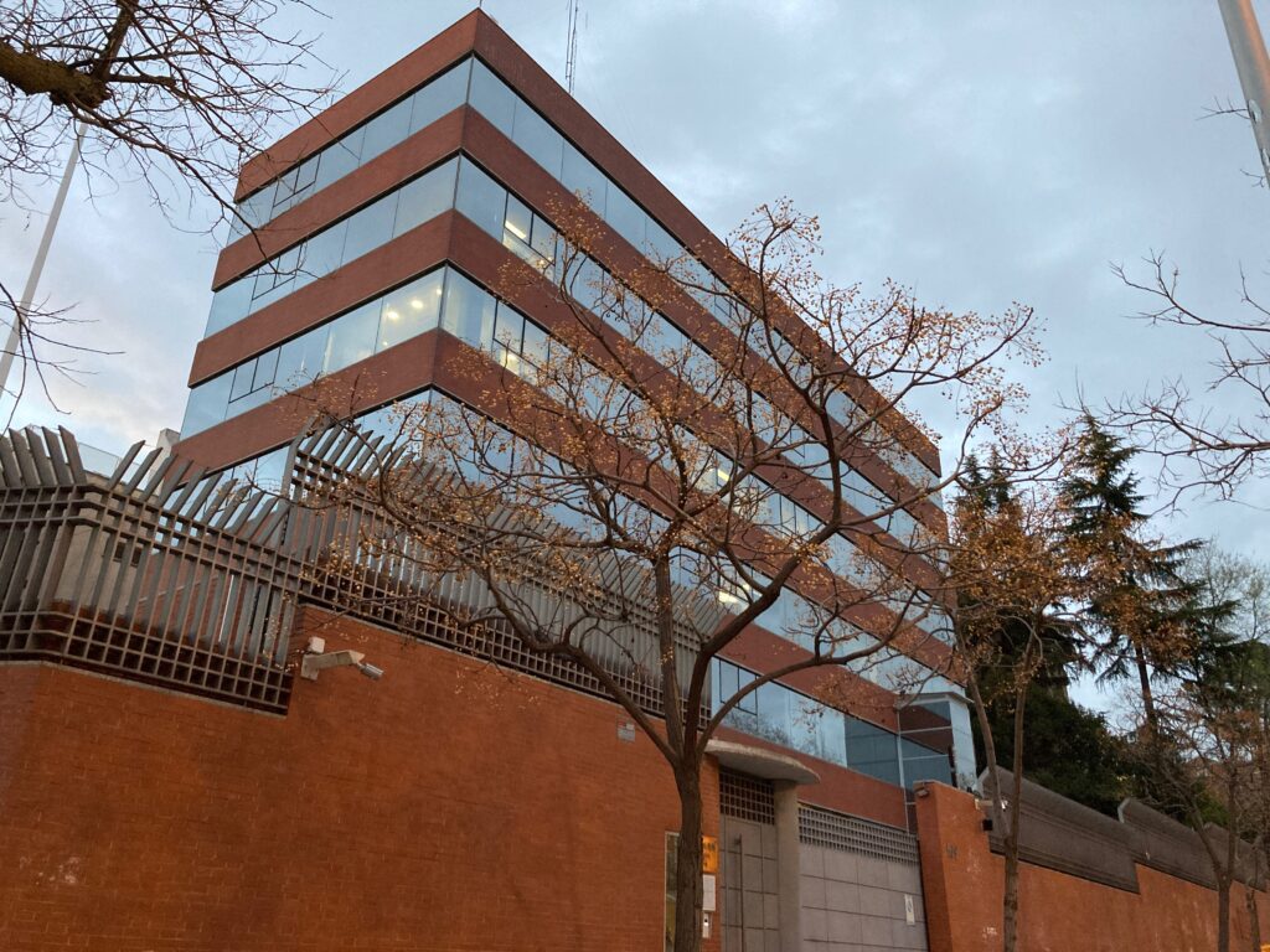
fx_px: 1027
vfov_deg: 49.7
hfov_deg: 63.4
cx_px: 635
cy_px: 476
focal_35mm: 28
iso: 320
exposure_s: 1/44
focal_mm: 3.99
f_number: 1.8
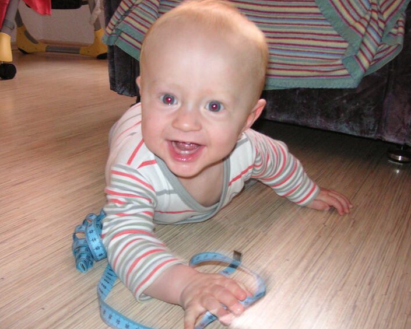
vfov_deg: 36.5
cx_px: 186
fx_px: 499
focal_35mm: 41
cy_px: 162
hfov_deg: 44.7
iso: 160
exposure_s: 1/45
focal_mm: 6.1
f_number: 2.8
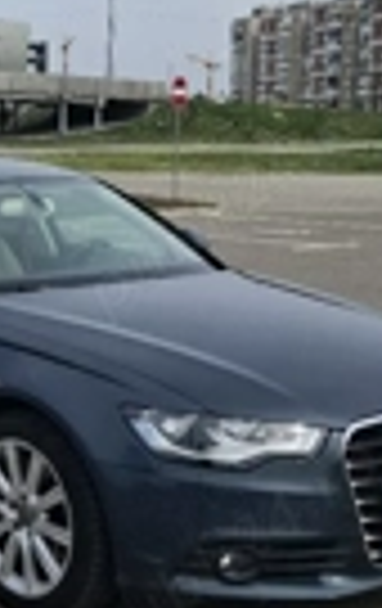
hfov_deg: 17.6
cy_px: 257
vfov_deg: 28.5
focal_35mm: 72
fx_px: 1193
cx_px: -27
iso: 50
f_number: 1.8
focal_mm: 5.54
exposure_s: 1/2000
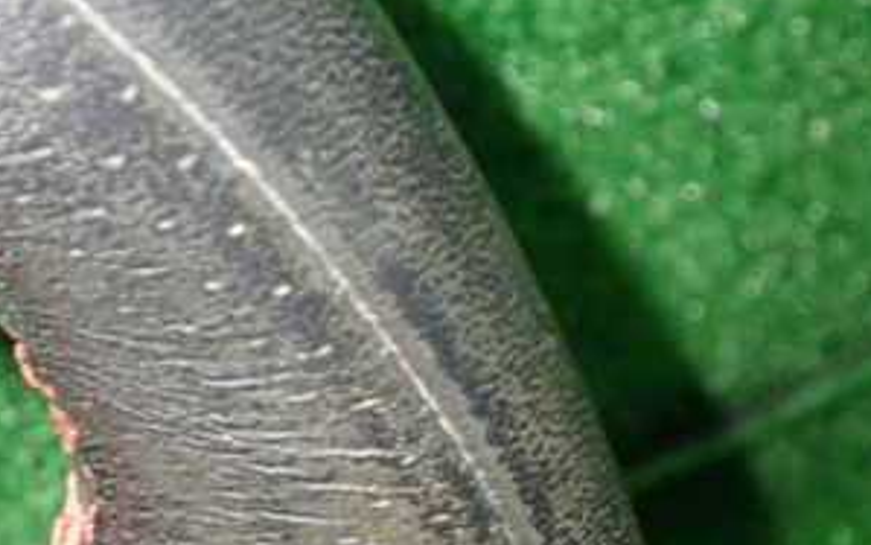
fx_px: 1614
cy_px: 530
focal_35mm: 68
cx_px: 198
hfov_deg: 29.6
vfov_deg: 18.7
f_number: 2.4
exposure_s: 1/30
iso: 800
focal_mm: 5.79
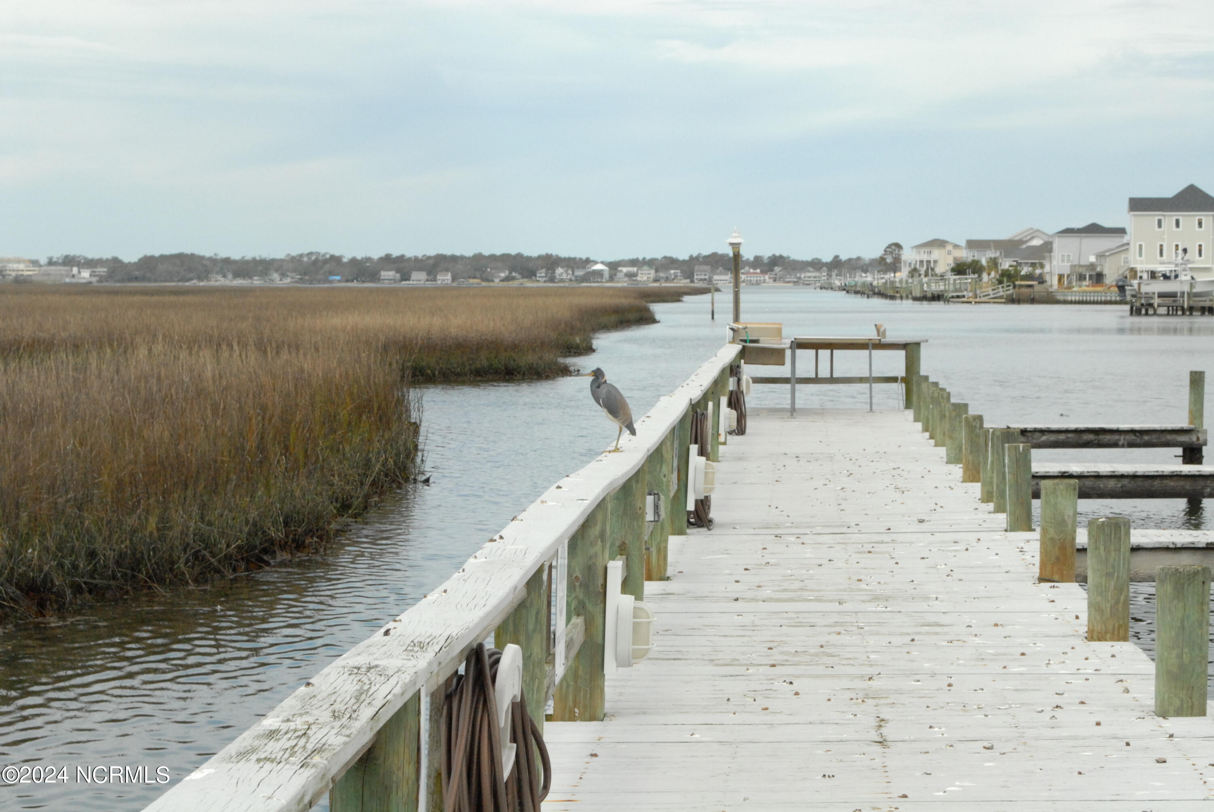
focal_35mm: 82
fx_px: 2785
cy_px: 406
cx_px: 607
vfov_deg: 16.6
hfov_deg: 24.6
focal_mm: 55
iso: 1000
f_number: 13
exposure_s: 1/640
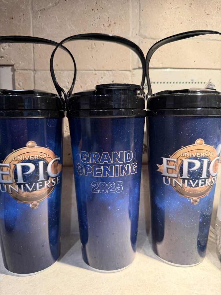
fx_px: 204
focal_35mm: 24
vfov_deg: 71.6
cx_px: 110
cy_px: 148
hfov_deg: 56.8
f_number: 1.78
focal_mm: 6.76
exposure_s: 1/60
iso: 320
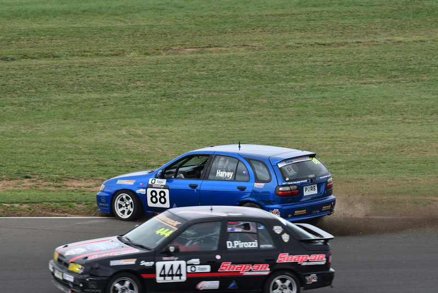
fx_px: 4929
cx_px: 219
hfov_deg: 5.1
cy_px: 146
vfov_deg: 3.4
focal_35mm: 405
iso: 800
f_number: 11
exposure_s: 1/640
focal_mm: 270
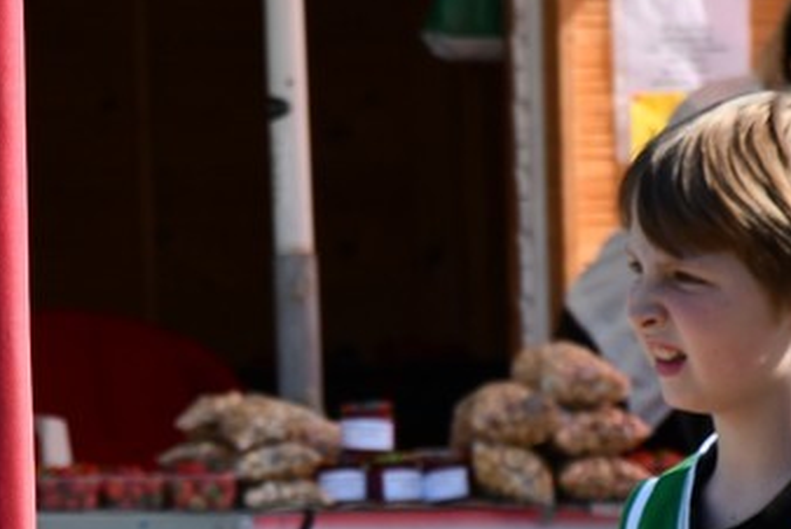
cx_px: 365
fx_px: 13986
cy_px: 568
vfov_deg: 2.2
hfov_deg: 3.2
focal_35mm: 636
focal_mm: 140
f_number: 5.6
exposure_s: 1/1000
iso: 320
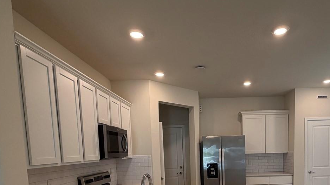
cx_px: 209
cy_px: 173
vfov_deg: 40.4
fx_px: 227
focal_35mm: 26
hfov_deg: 70.6
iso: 160
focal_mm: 2.22
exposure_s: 1/120
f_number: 2.2
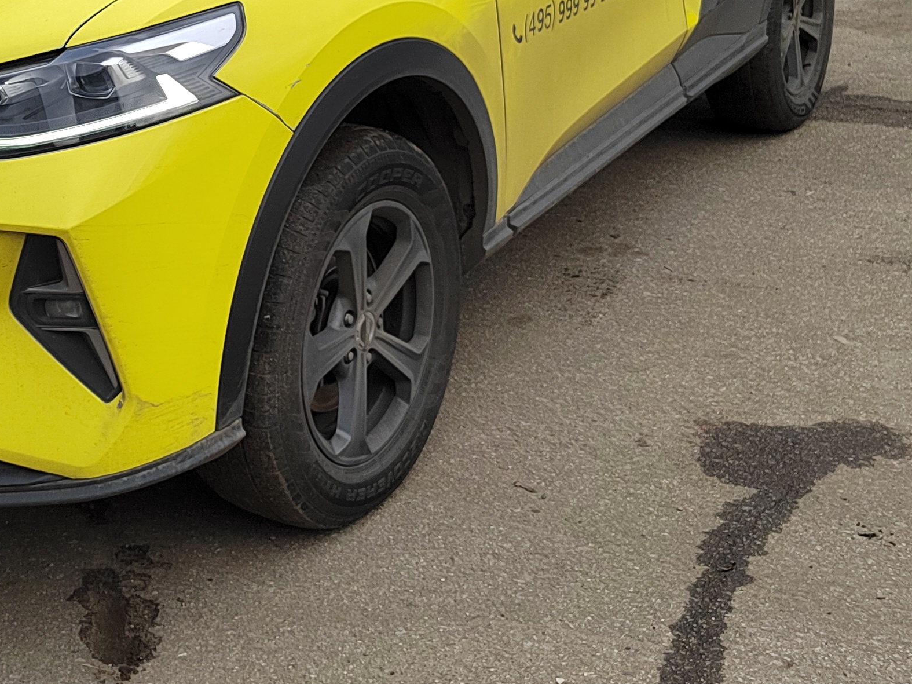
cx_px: 113
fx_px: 1502
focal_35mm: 57
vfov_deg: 25.0
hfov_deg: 32.3
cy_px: 95
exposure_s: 1/652
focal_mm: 5.52
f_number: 1.9
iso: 397
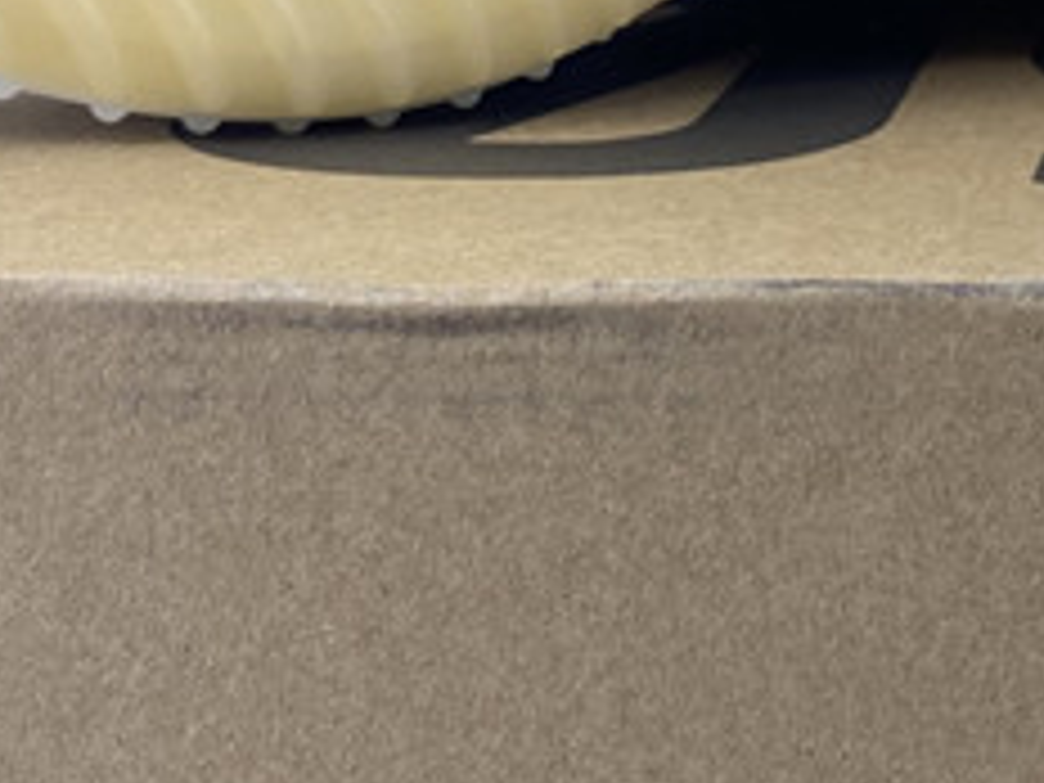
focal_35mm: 112
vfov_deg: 12.8
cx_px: 1210
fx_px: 3378
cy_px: -212
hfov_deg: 16.9
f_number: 1.8
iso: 64
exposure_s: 1/100
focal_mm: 4.25
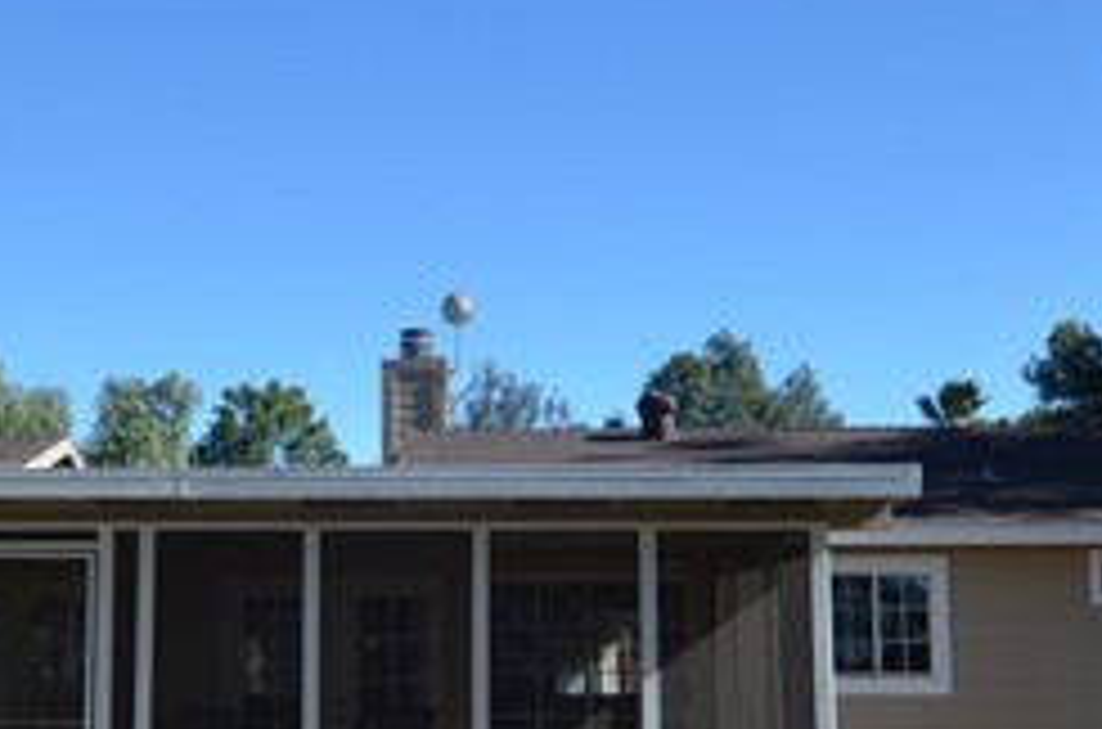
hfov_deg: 41.7
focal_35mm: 47
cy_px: 495
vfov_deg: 28.3
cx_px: 418
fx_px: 1435
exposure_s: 1/250
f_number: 8
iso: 180
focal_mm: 12
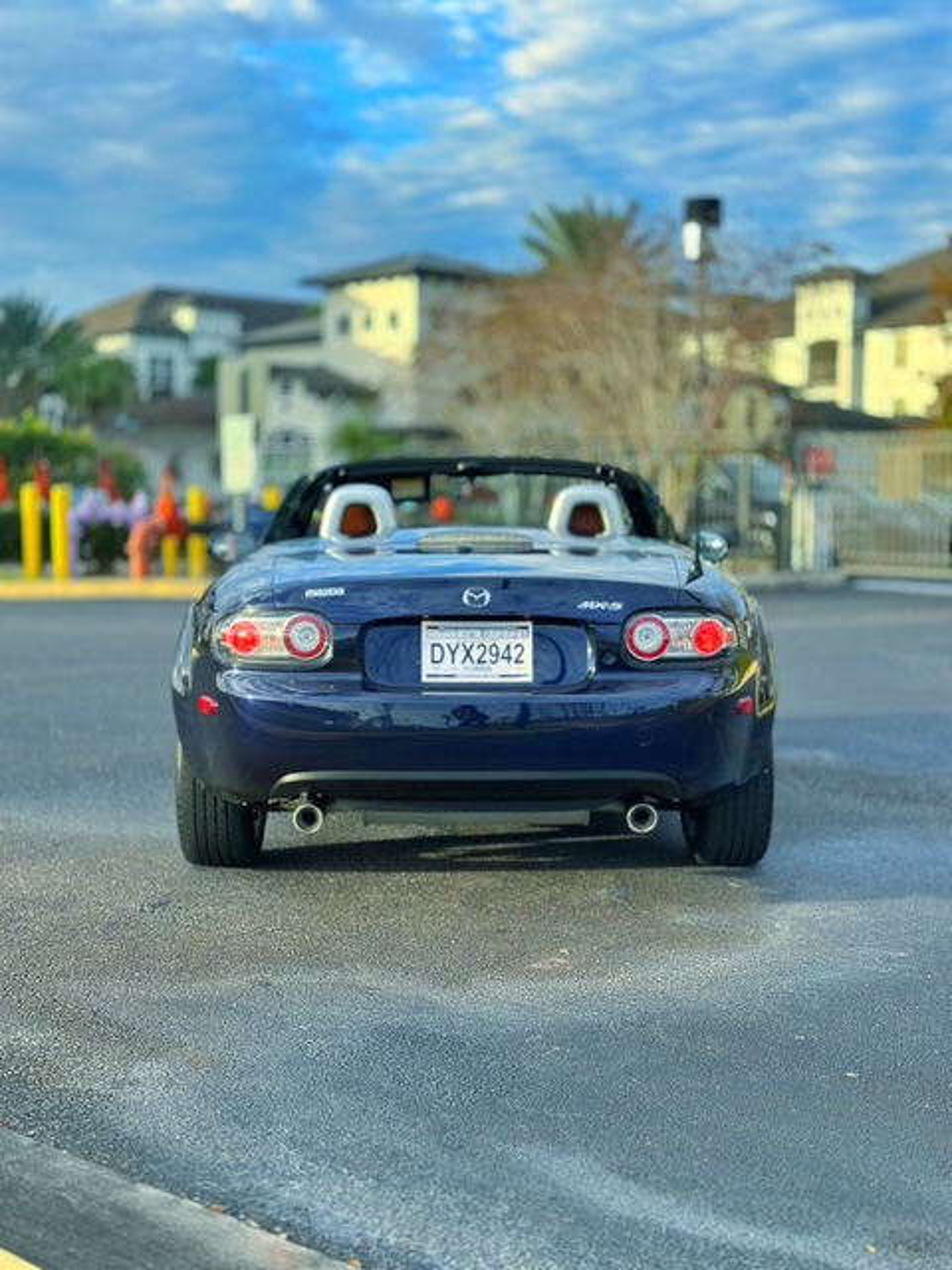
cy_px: 635
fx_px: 1760
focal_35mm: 48
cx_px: 476
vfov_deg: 39.7
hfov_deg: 30.3
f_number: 1.78
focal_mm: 6.86
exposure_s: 1/864
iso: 80
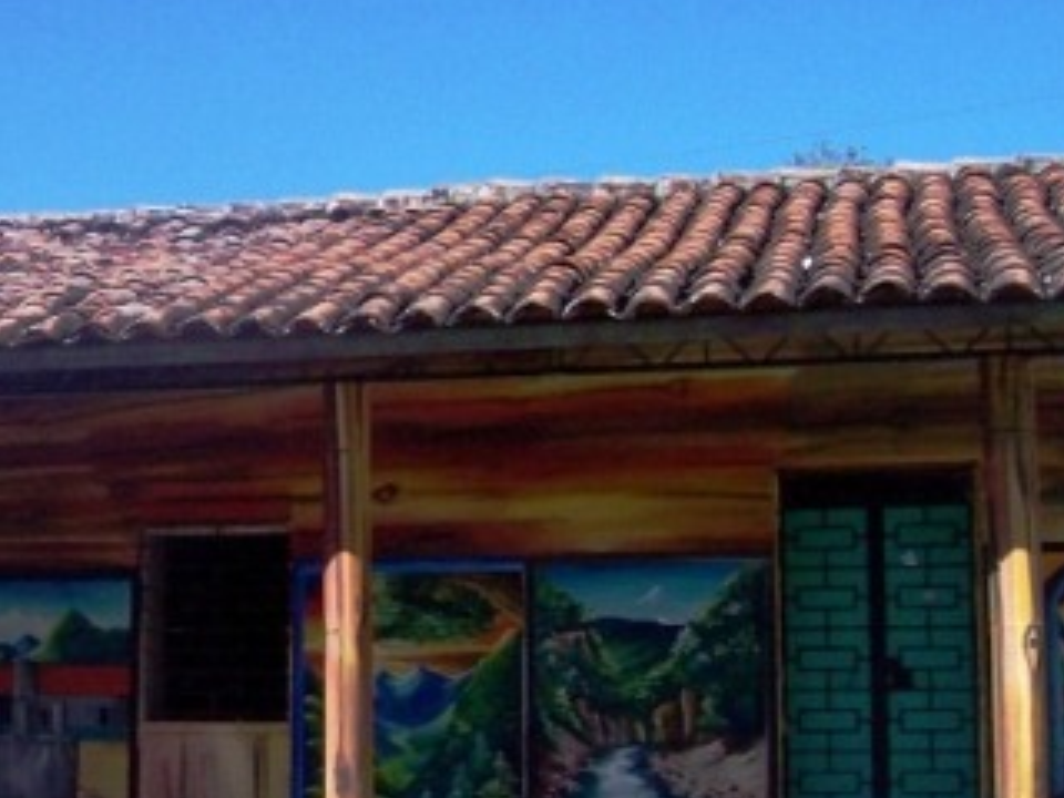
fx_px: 2613
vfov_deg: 17.3
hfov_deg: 21.8
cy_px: 542
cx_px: -113
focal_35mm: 85
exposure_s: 1/565
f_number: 5.1
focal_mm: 5.6
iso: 80
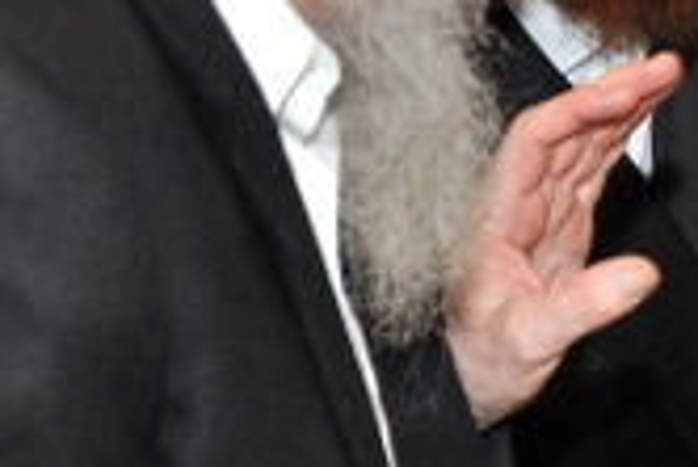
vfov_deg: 4.5
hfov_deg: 6.6
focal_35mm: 303
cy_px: 480
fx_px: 5880
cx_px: 1346
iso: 400
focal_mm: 42
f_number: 4.8
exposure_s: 1/60
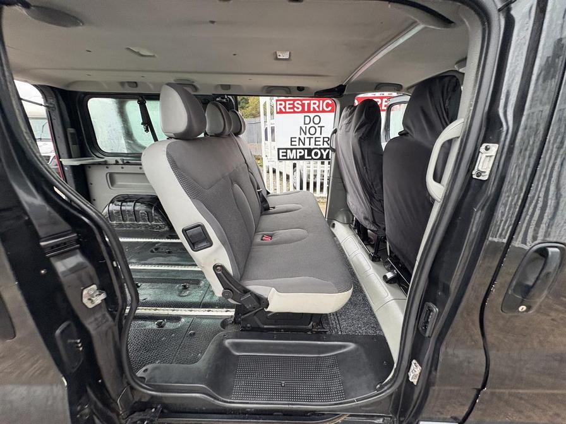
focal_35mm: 14
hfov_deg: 102.1
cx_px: 283
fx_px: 229
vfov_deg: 85.7
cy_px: 212
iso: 250
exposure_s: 1/82
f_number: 2.2
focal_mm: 2.22
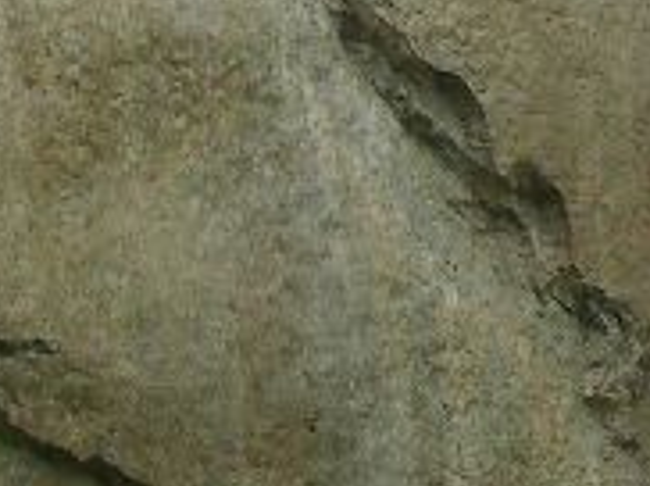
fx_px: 6020
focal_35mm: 321
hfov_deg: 6.2
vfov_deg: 4.6
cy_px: -465
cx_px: 207
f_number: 4.3
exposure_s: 1/100
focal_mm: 13.1
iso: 200
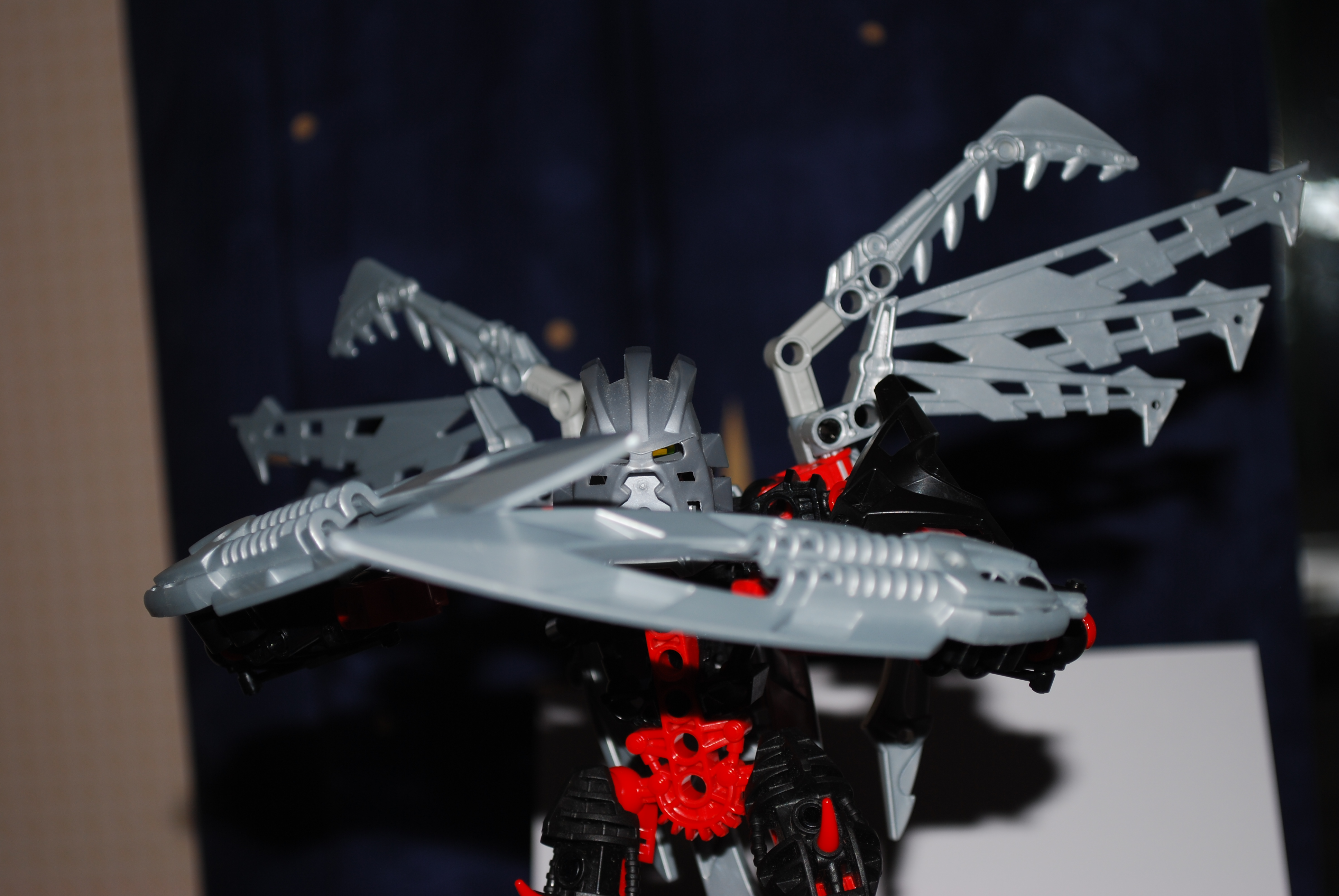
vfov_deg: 17.5
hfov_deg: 26.0
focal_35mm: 78
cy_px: 448
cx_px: 670
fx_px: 2905
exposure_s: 1/125
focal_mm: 52
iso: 100
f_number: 5.6
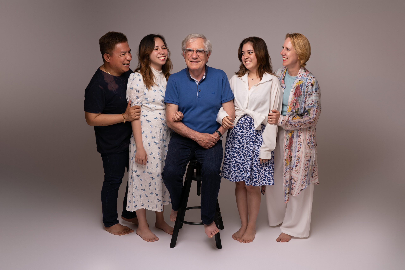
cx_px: 202
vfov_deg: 35.9
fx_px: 416
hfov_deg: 51.9
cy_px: 135
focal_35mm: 37
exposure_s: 1/160
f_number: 7.1
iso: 400
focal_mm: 37
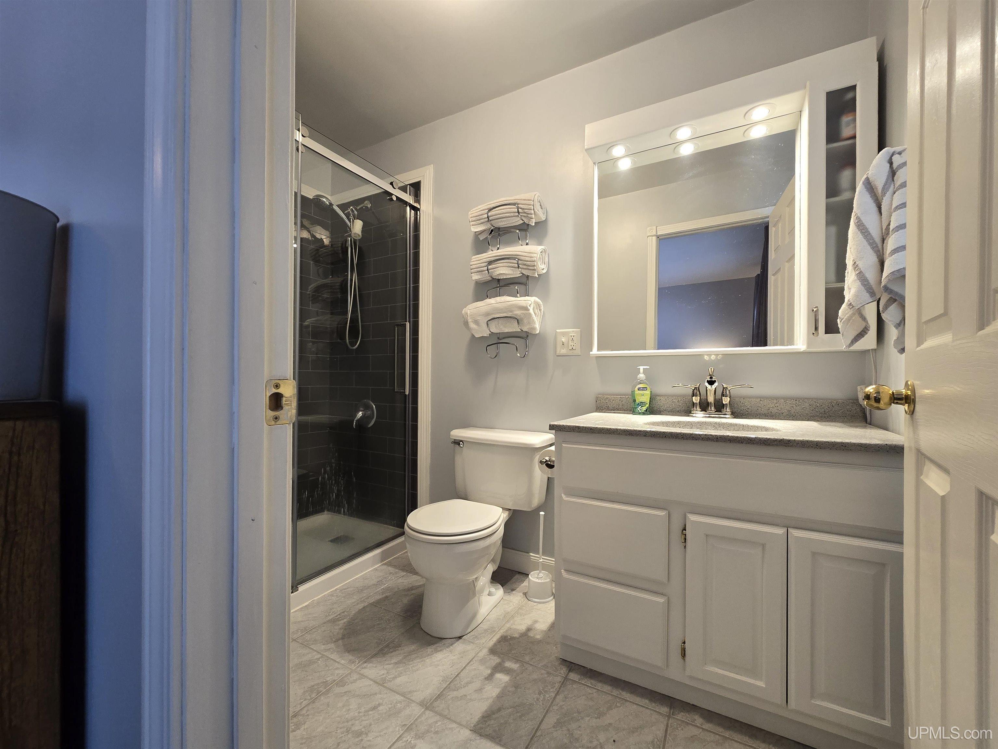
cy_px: 374
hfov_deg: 106.2
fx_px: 375
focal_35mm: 13
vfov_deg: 89.9
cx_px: 499
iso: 160
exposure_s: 1/60
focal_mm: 2.2
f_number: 2.2
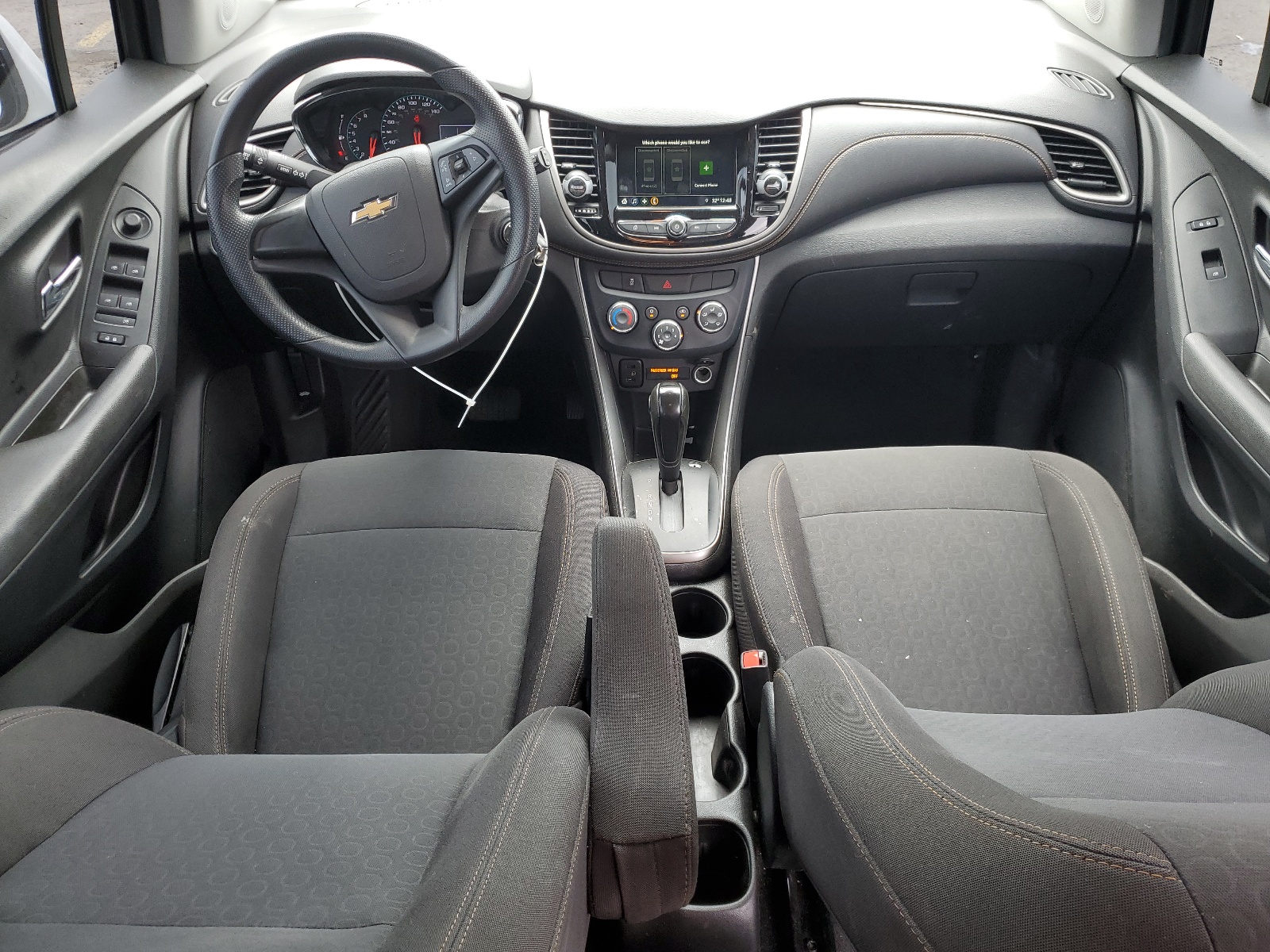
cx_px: 635
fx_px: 954
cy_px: 476
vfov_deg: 53.1
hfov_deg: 67.3
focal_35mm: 26
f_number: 1.5
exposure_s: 1/120
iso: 52
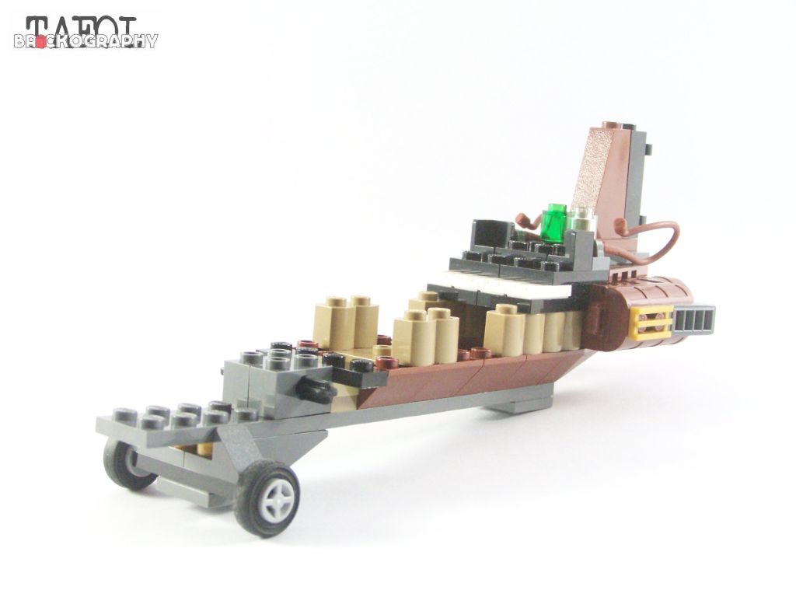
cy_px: 298
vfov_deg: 24.8
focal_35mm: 59
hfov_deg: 32.7
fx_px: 1357
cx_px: 398
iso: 400
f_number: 4
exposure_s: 1/60
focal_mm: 9.8
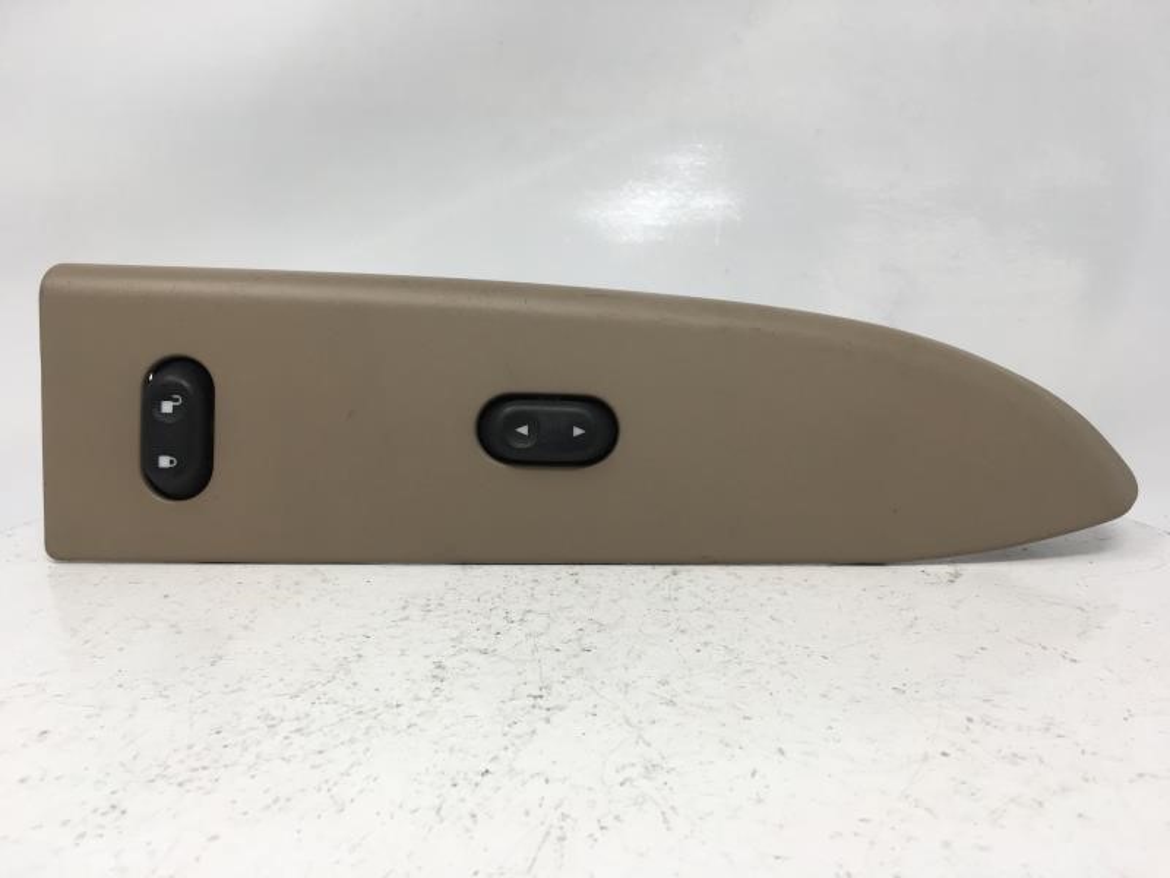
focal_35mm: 29
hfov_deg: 61.7
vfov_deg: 48.2
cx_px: 585
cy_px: 439
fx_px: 980
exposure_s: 1/120
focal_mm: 4.15
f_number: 2.2
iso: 40
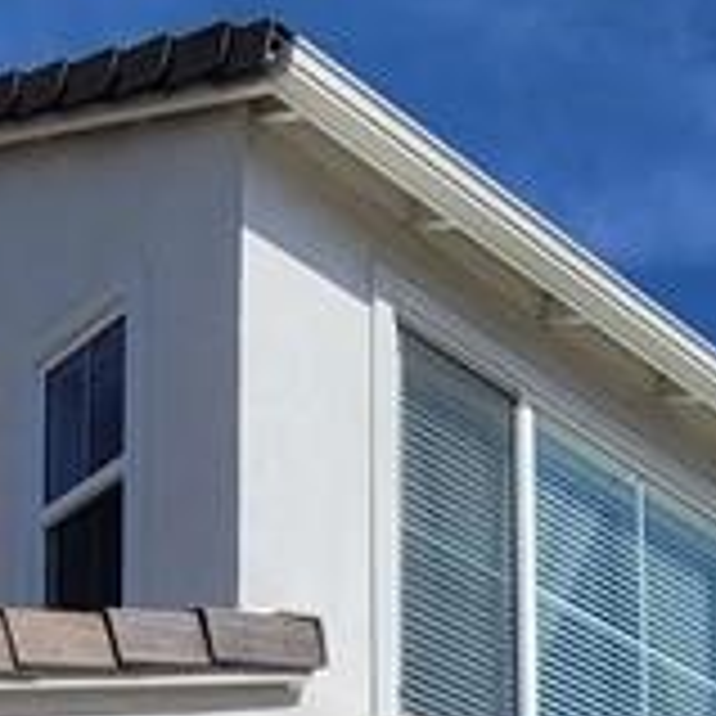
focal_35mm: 74
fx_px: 1732
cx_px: 932
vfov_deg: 17.1
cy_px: 1432
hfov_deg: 21.2
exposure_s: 1/3455
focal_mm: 2.2
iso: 64
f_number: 2.2
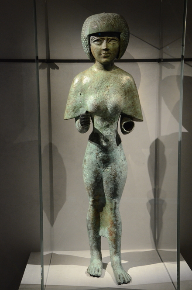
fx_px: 374
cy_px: 145
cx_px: 96
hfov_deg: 28.8
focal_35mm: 46
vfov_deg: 42.4
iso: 2500
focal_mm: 31
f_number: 4
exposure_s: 1/40
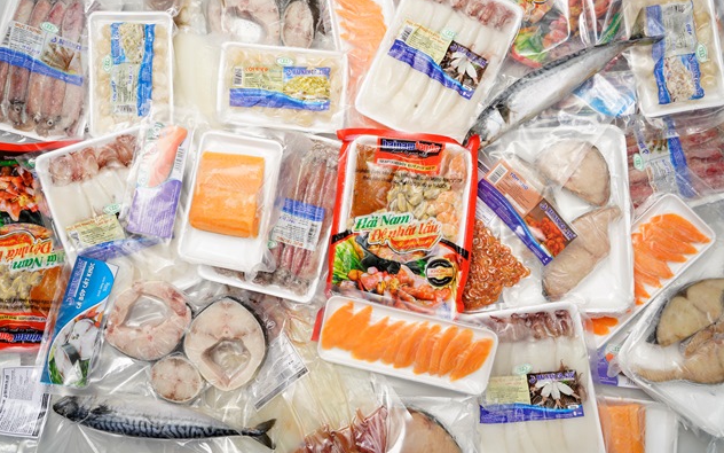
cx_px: 359
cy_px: 221
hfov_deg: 59.7
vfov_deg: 39.4
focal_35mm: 32
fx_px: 631
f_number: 18
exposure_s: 1/125
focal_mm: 31
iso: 100
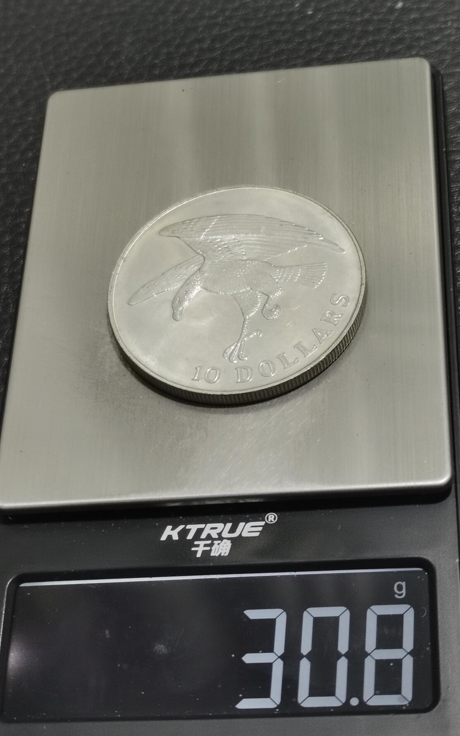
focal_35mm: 72
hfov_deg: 18.1
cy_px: 372
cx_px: 243
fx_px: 1444
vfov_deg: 28.6
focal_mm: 5.58
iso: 100
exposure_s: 1/100
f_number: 1.8
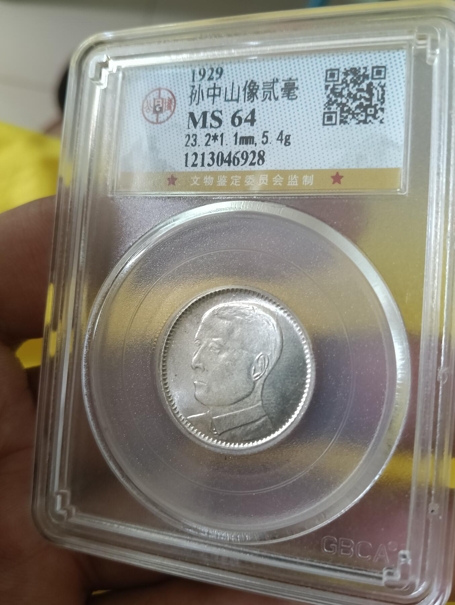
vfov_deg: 65.3
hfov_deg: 51.5
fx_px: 472
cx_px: 228
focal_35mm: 27
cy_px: 302
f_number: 1.8
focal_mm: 3.98
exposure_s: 1/33.3
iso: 250
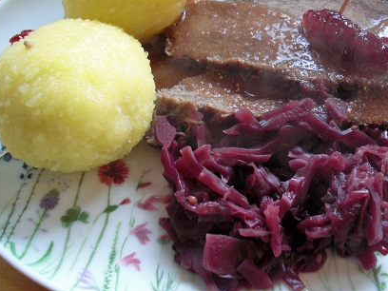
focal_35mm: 53
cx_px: 279
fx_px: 594
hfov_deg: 35.6
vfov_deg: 27.4
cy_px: 107
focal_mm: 6.3
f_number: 2.8
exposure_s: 1/30
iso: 200
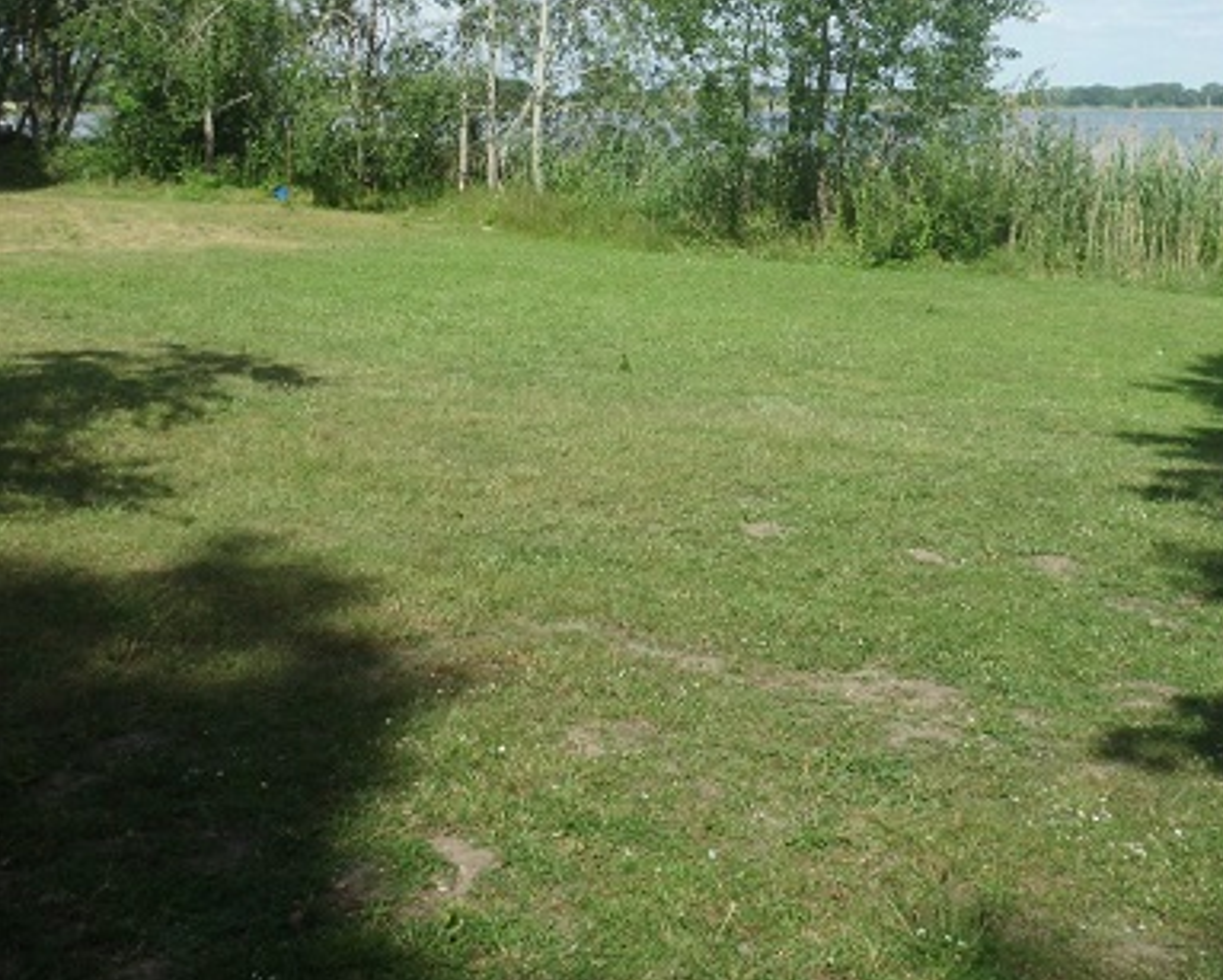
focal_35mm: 43
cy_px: 289
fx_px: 1558
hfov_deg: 42.5
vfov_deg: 34.4
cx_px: 776
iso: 64
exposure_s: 1/100
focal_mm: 4.6
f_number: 8
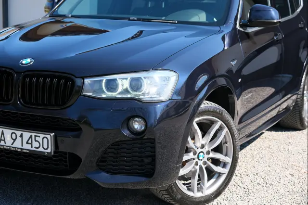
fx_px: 650
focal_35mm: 76
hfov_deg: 26.7
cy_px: 102
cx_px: 154
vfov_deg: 17.9
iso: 320
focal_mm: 50.5
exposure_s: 1/300
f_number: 5.6
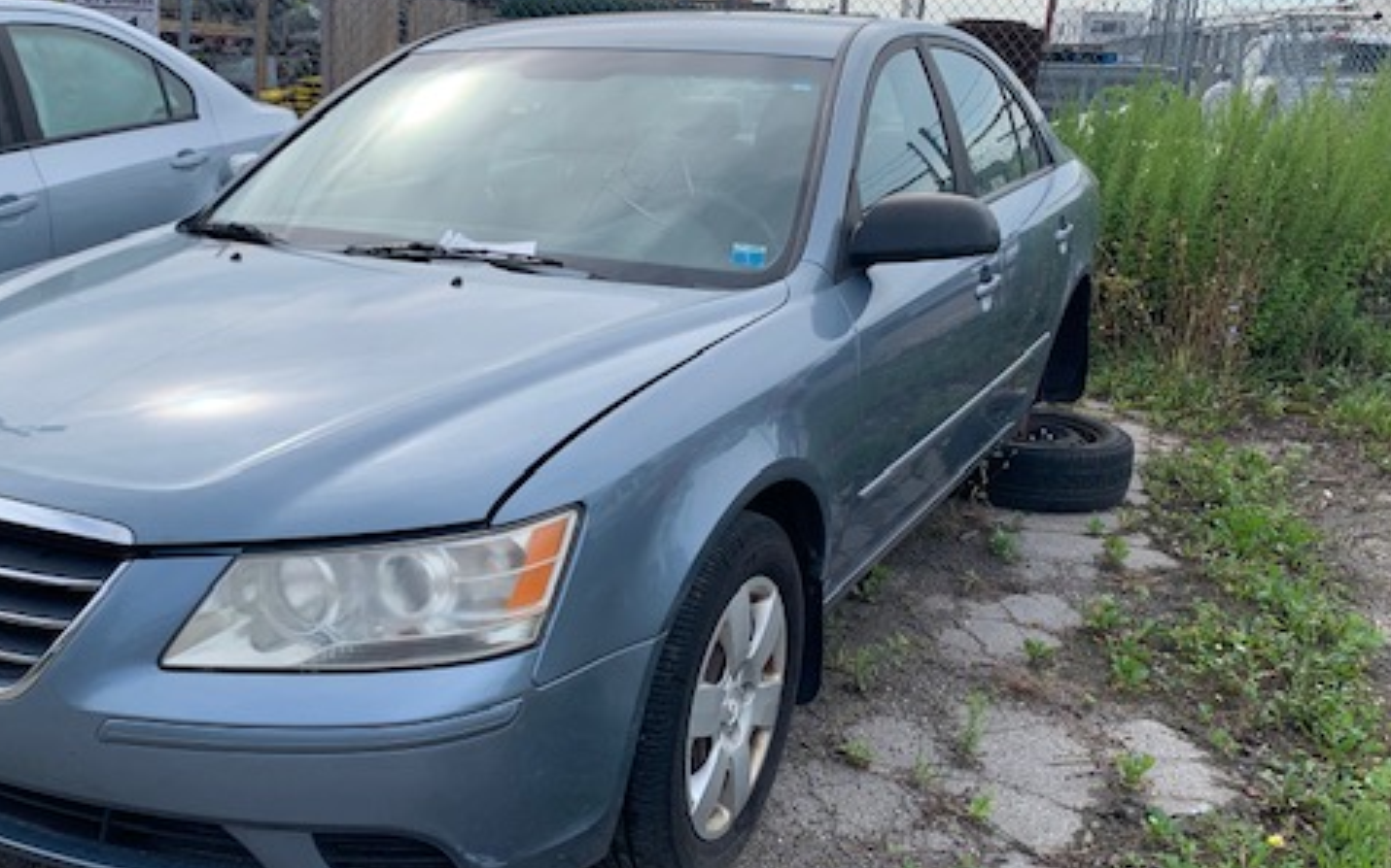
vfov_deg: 34.4
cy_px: 472
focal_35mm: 37
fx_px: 1402
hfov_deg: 51.9
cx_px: 484
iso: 25
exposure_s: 1/1190
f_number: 1.8
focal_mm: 4.25
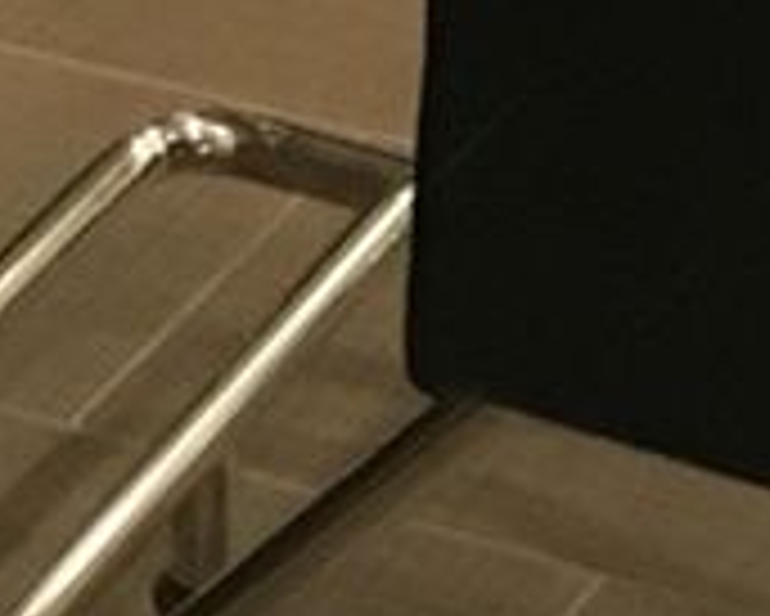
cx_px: 1103
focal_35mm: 265
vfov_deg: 4.8
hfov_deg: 7.2
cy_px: -2495
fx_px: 6043
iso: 200
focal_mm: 4.15
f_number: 2.2
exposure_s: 1/30
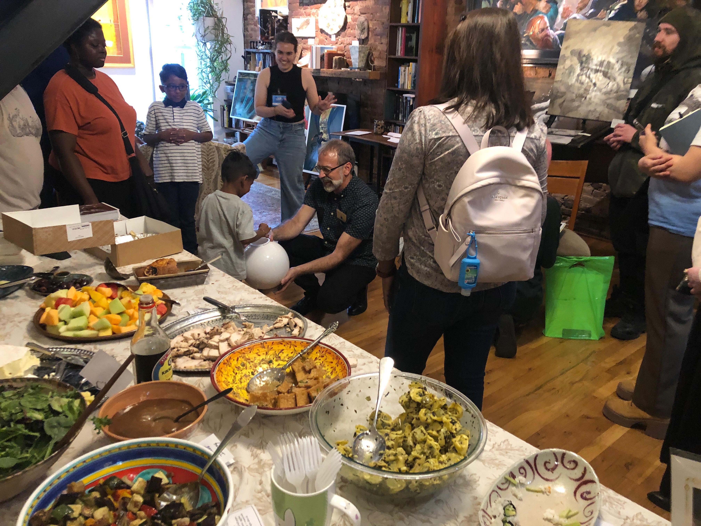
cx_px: 350
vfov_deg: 49.7
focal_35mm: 28
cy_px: 263
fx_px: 567
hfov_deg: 63.4
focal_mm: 3.99
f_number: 1.8
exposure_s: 1/7
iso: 100
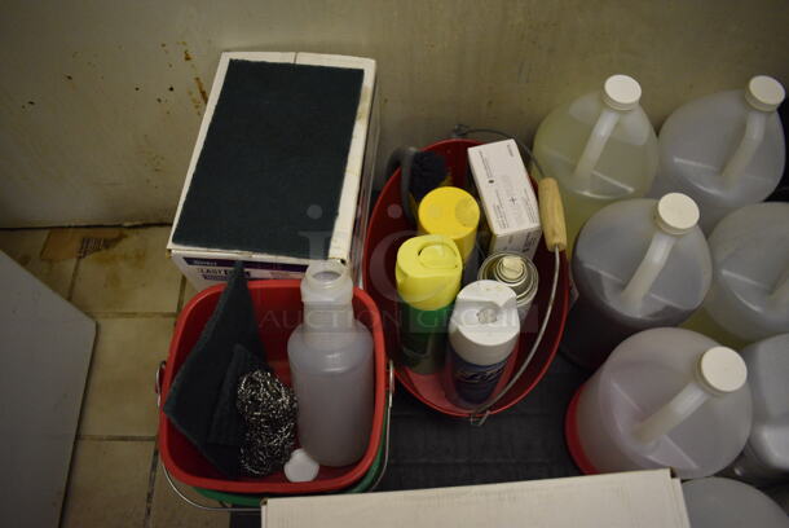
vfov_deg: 48.0
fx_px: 592
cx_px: 394
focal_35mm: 27
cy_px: 264
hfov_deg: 67.3
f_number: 3.5
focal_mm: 18
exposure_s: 1/30
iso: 1800
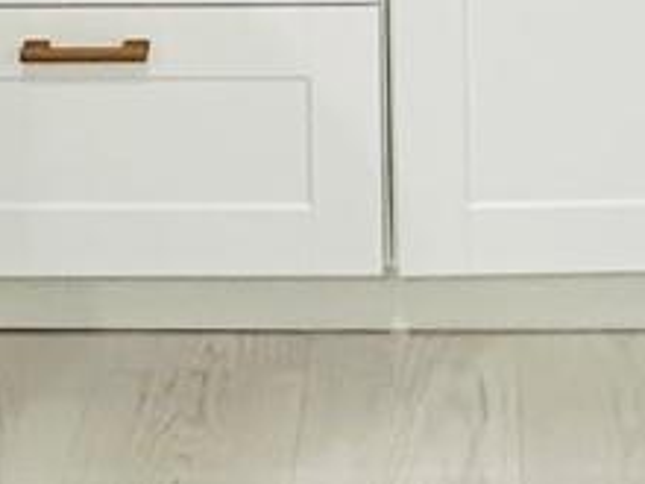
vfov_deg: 11.5
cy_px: -739
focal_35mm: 102
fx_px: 1901
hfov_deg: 19.2
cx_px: 460
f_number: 2.2
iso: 200
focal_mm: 2.22
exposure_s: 1/60
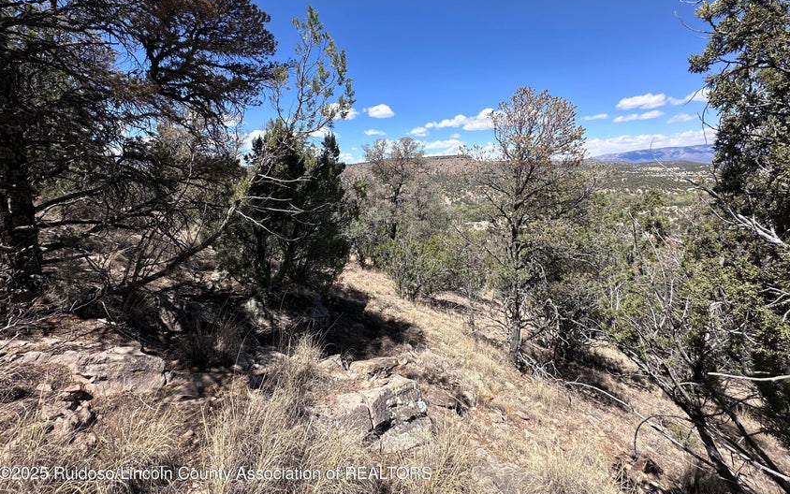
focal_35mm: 15
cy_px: 201
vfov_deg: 74.1
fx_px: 323
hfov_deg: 101.4
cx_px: 396
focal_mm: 2.22
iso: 50
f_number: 2.2
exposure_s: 1/1667
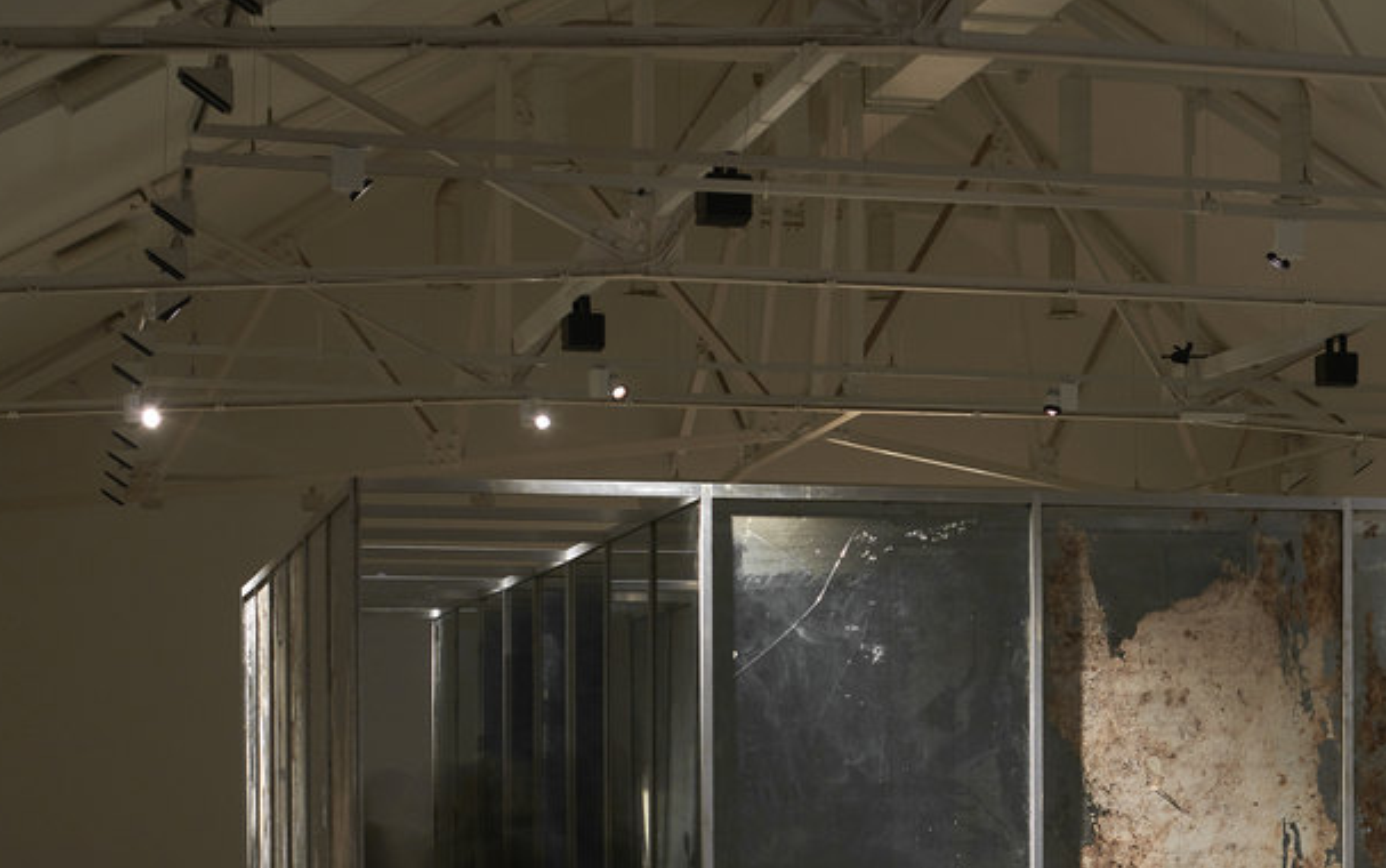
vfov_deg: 13.5
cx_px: 1432
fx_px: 3628
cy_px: 835
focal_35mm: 96
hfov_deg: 20.8
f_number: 10
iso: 160
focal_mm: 44
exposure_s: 6
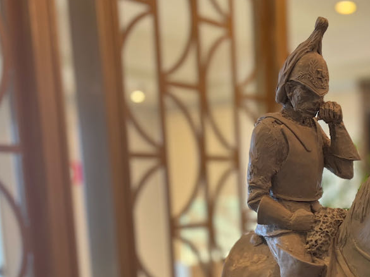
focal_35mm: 57
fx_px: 609
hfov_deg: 32.2
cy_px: 279
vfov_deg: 24.5
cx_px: 329
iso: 160
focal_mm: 5.7
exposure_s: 1/60
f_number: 1.5
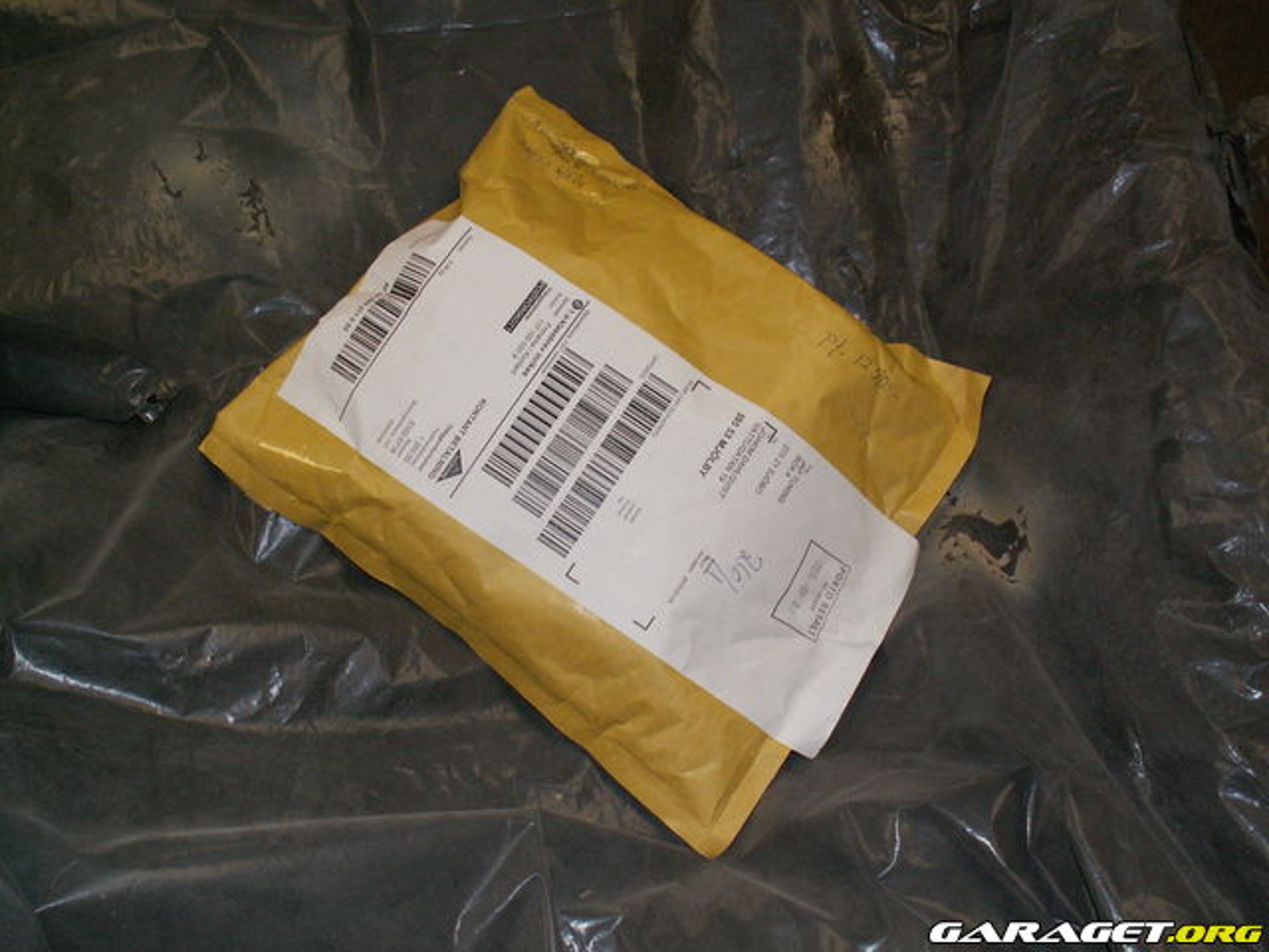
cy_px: 476
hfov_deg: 52.6
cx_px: 634
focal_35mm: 35
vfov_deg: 40.7
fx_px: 1283
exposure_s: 1/40
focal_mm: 5.86
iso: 160
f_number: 3.2
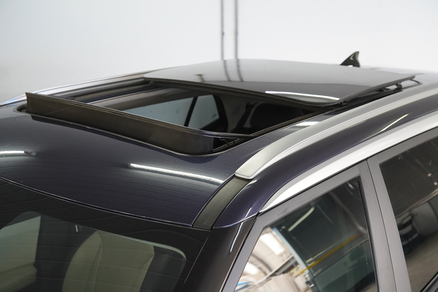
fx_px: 548
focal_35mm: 45
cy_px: 146
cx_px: 219
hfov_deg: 43.6
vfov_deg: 29.9
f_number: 4
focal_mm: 30
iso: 1600
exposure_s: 1/160
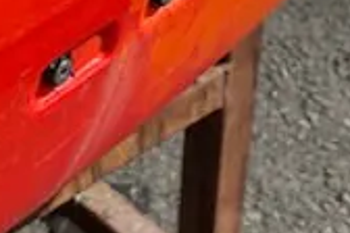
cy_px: -25
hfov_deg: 15.4
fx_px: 1254
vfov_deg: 10.5
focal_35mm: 129
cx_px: -56
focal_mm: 4.25
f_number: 1.8
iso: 32
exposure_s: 1/3610
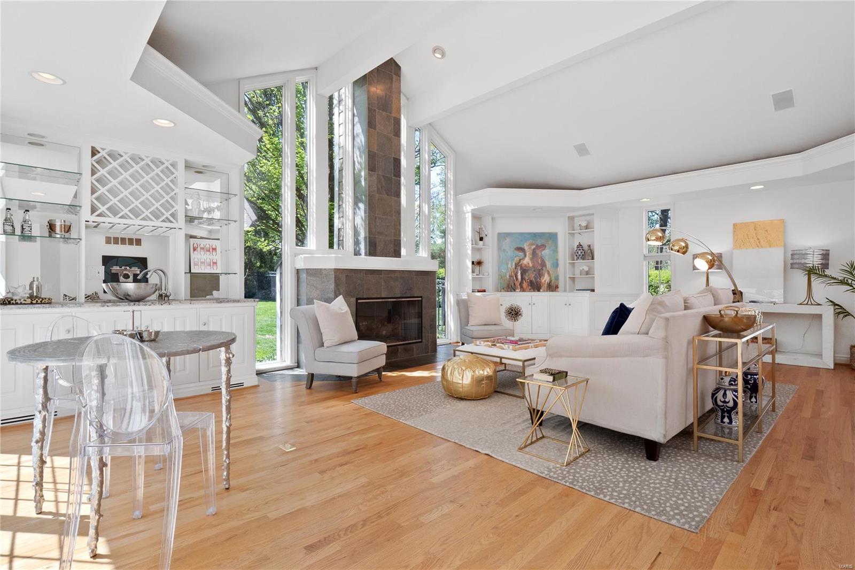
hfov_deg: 96.7
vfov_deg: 73.7
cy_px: 285
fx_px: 380
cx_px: 428
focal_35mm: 16
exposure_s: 1/30
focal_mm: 8
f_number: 8
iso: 400
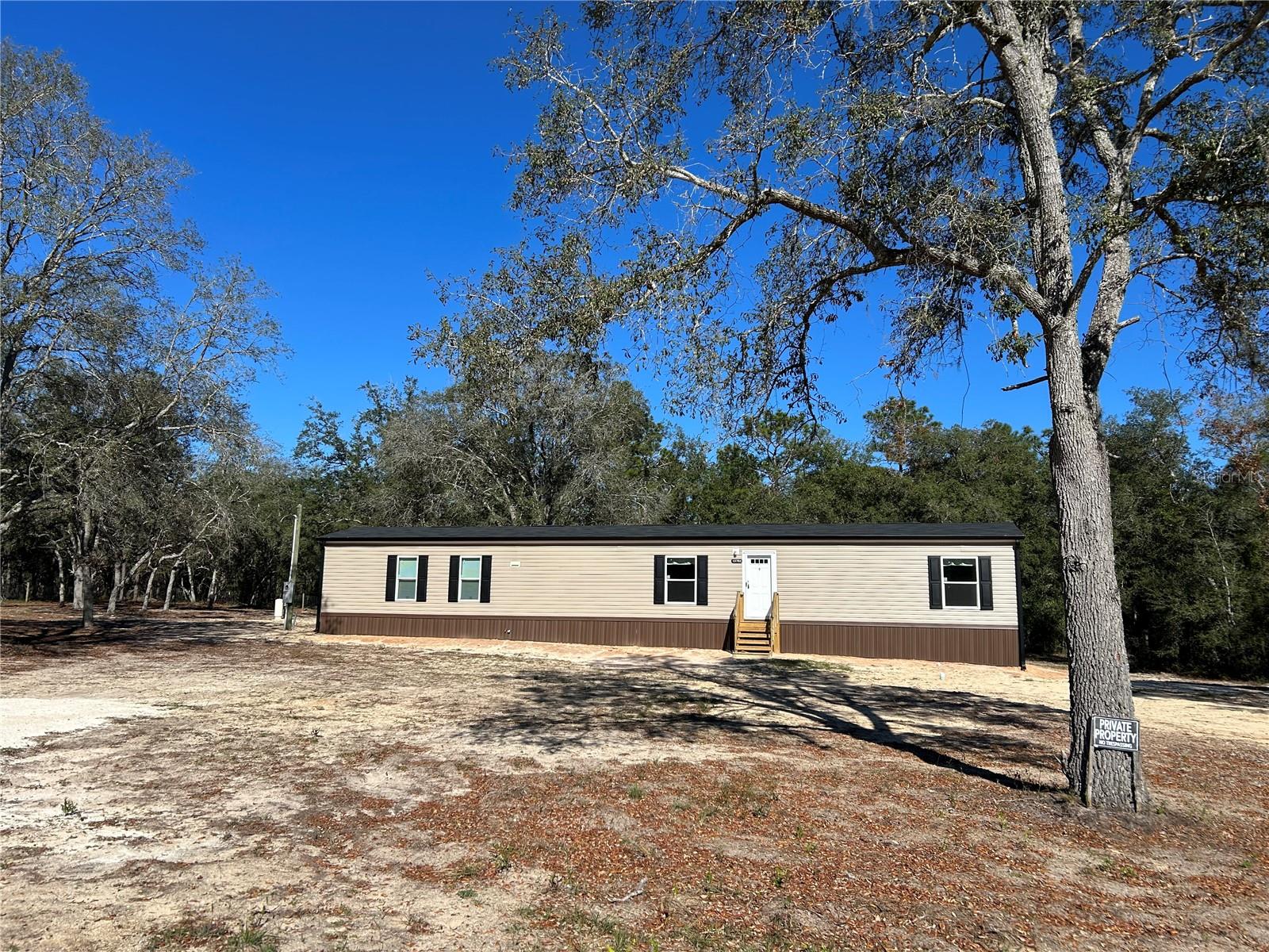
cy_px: 476
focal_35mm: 26
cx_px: 634
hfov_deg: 67.3
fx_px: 953
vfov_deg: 53.1
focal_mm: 5.7
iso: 50
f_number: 1.5
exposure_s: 1/5319
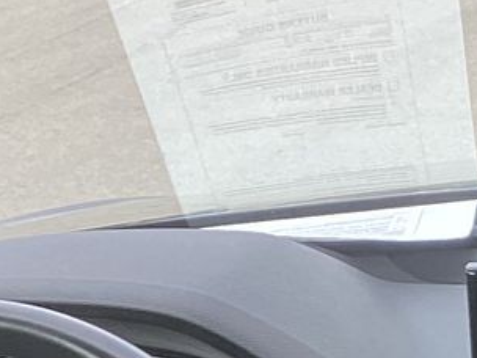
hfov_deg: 11.8
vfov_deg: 8.6
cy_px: 724
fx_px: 2246
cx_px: 598
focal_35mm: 163
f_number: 2.4
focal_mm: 3.3
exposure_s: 1/120
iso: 32
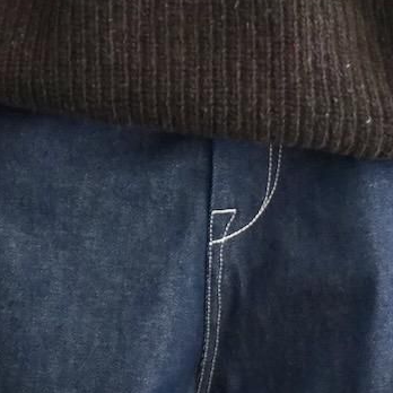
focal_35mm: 255
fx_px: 3275
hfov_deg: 6.9
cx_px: 185
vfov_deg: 6.8
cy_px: 626
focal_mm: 58
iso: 2000
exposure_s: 1/160
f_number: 5
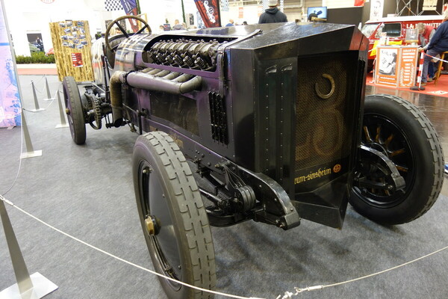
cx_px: 224
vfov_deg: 46.4
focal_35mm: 28
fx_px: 348
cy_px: 150
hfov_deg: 65.5
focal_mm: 10.4
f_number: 1.8
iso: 200
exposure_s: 1/30
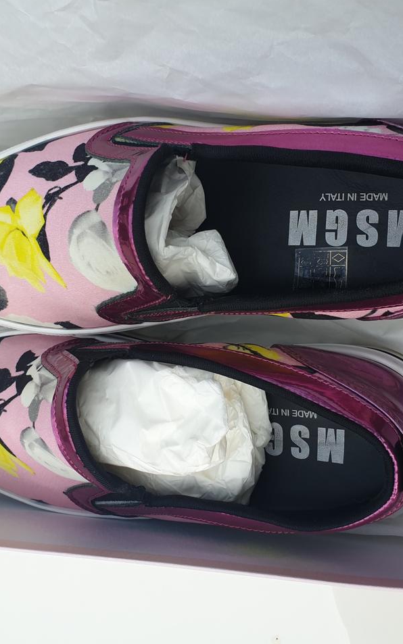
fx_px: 650
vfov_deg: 52.7
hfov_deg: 34.5
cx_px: 204
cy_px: 320
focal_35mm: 37
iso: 50
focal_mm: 4.3
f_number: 2.4
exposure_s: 1/490
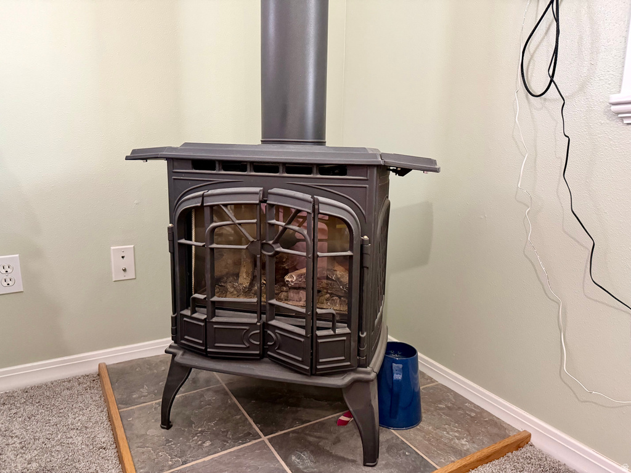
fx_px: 437
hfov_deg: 71.6
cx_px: 316
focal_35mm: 24
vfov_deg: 56.8
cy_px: 236
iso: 800
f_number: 1.78
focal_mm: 6.76
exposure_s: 1/56
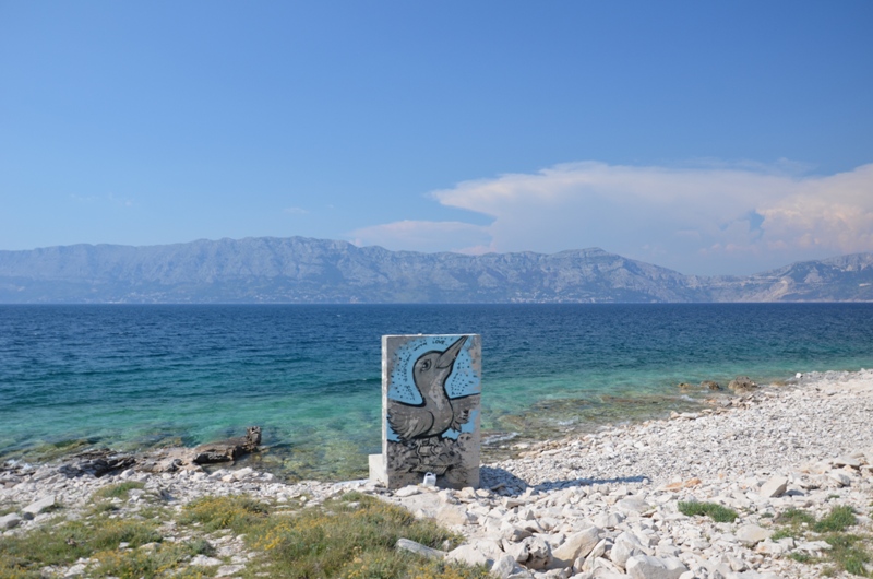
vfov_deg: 47.7
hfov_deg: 67.5
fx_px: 653
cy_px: 290
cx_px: 436
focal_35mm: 27
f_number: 8
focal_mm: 18
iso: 160
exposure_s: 1/250
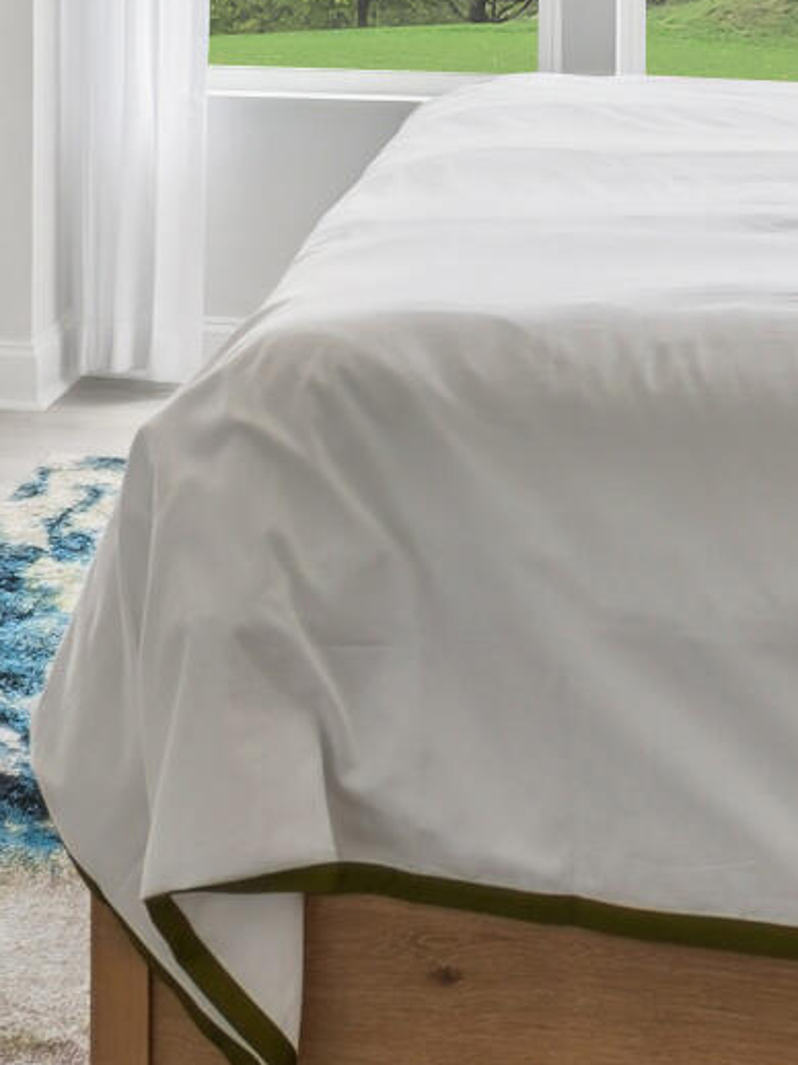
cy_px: -212
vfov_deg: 23.0
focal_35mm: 78
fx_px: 2399
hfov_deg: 18.7
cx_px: 187
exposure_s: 1/60
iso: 160
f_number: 7.1
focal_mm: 14
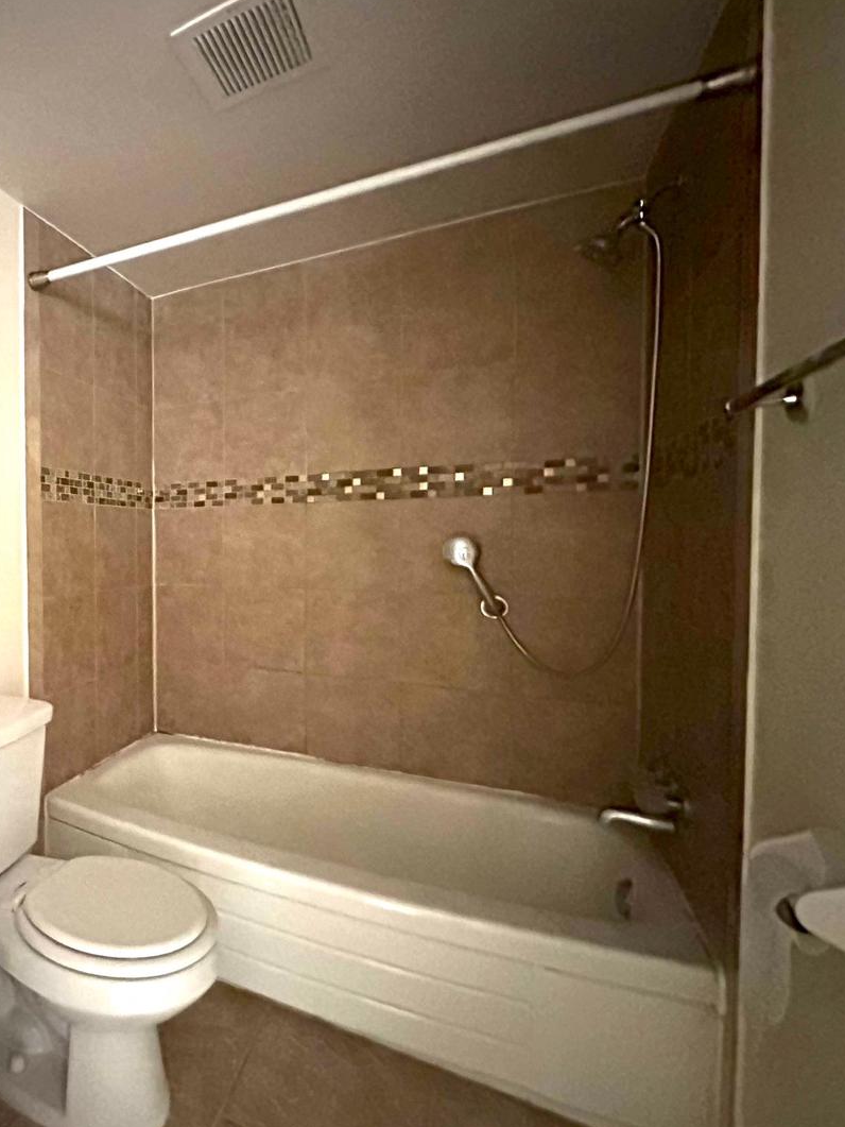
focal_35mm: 19
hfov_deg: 59.2
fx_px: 618
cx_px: 94
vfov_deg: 84.7
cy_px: 559
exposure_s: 1/26
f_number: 2.2
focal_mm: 2.22
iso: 2500
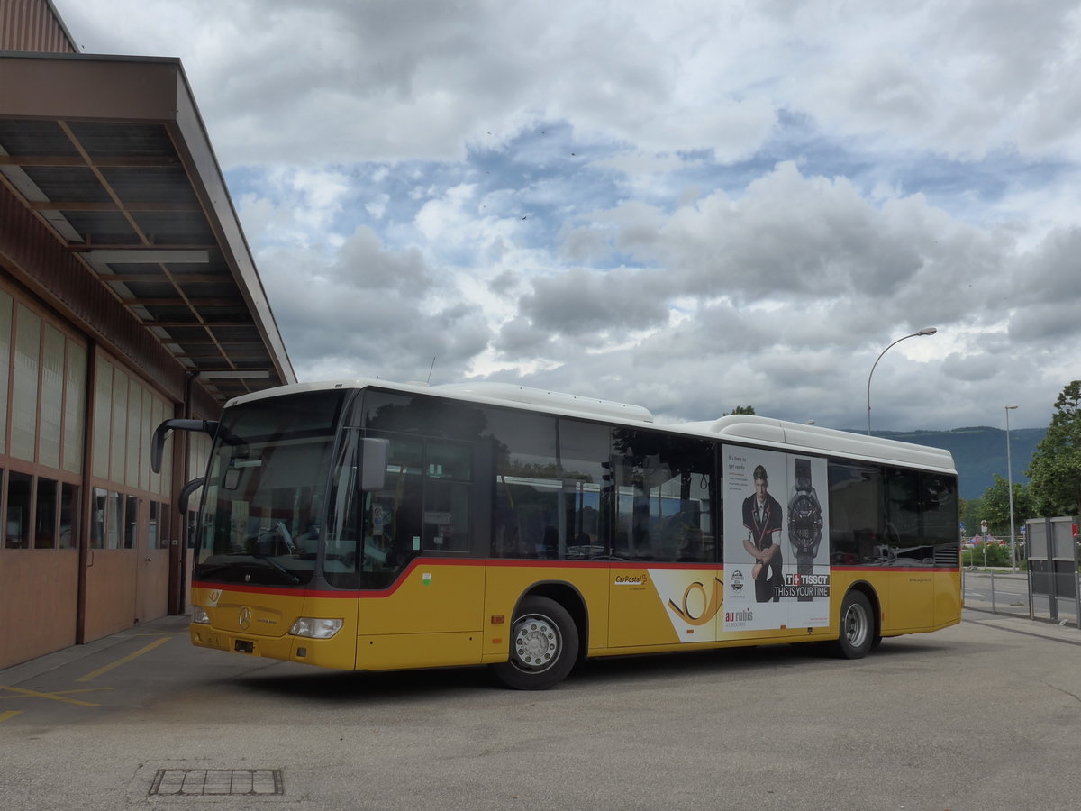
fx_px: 1124
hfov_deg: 51.4
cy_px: 406
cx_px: 540
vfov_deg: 39.7
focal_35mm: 36
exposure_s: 1/800
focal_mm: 7.5
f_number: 6.3
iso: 160
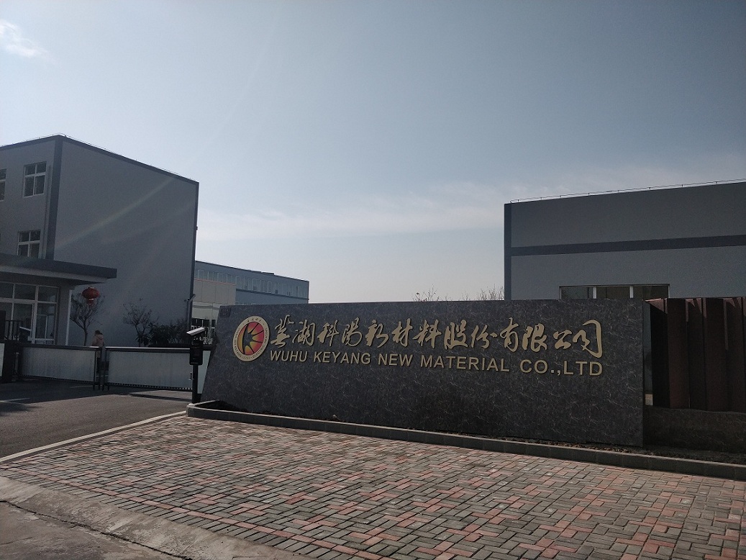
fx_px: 517
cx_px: 373
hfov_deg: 71.6
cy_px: 280
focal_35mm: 24
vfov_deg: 56.8
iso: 125
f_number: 1.7
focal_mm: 4.1
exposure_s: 1/4165
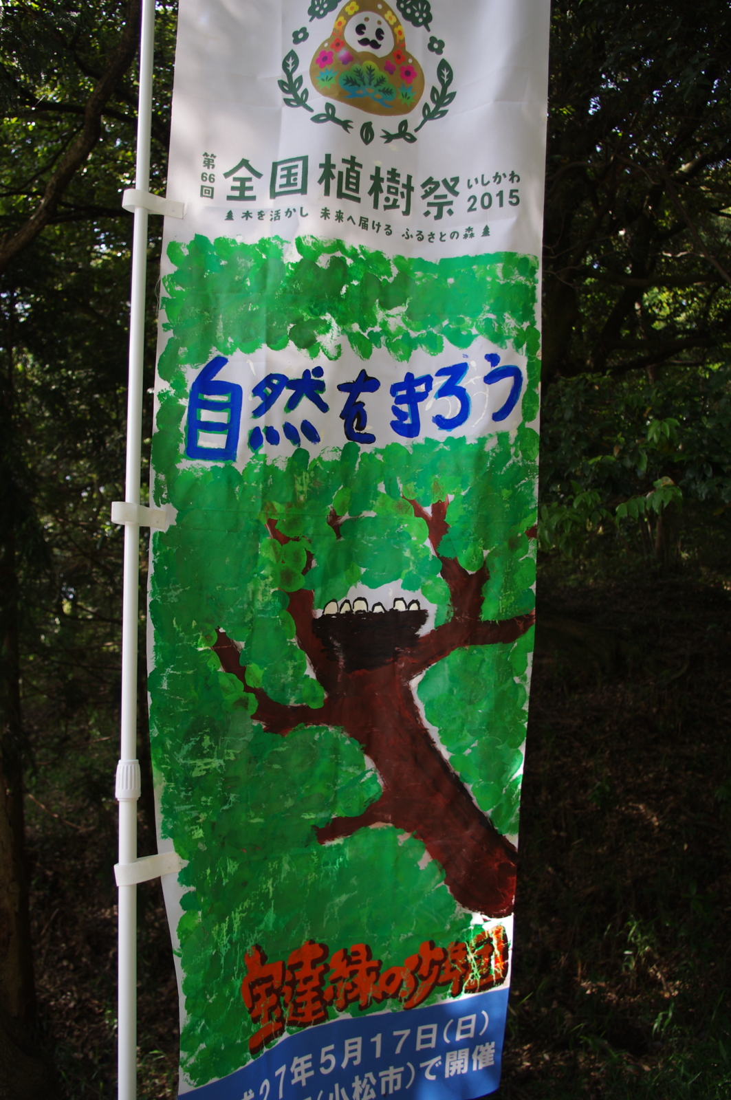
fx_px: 824
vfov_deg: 67.4
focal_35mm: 27
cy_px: 550
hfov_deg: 47.8
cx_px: 366
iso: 200
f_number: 4
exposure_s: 1/160
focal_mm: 18
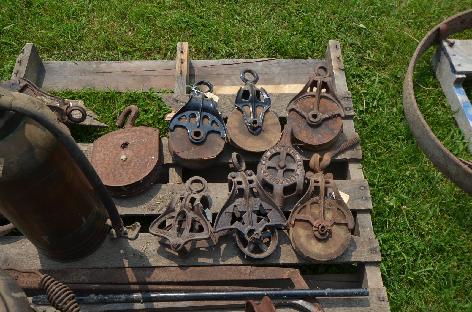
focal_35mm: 36
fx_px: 471
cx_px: 236
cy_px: 156
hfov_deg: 53.2
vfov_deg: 36.7
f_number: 10
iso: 100
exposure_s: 1/200
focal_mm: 24
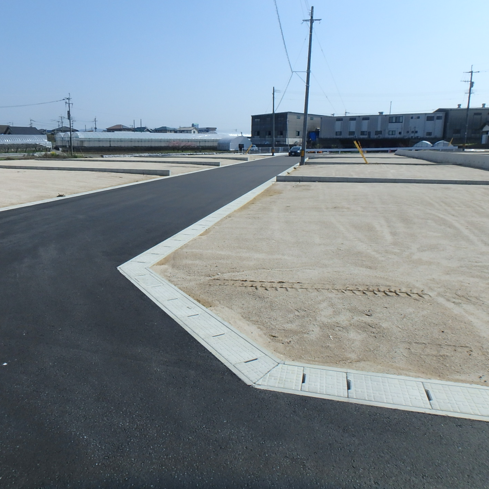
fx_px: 400
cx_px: 210
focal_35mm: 25
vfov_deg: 62.9
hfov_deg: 62.6
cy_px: 244
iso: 125
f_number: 6
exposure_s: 1/800
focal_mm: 3.7
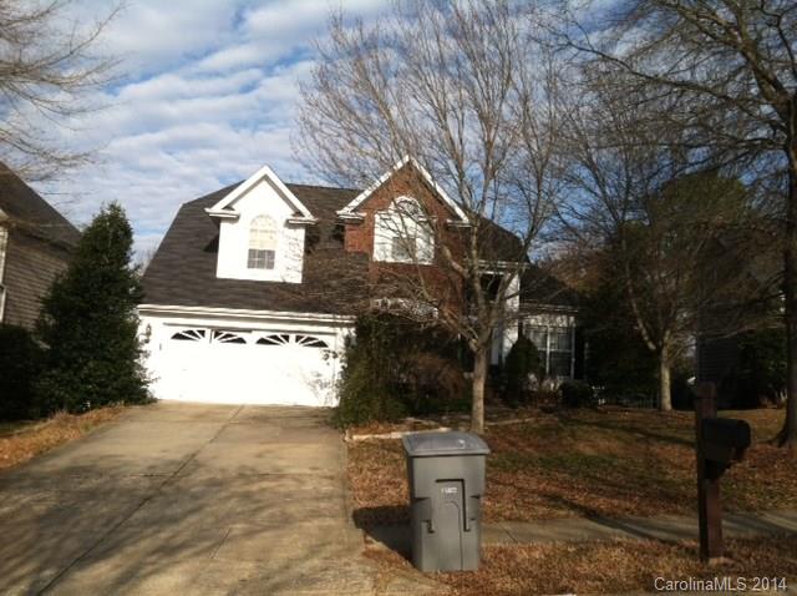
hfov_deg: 52.7
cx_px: 398
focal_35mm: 35
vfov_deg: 40.6
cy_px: 298
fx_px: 805
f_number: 2.8
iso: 80
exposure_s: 1/1250
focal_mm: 3.85
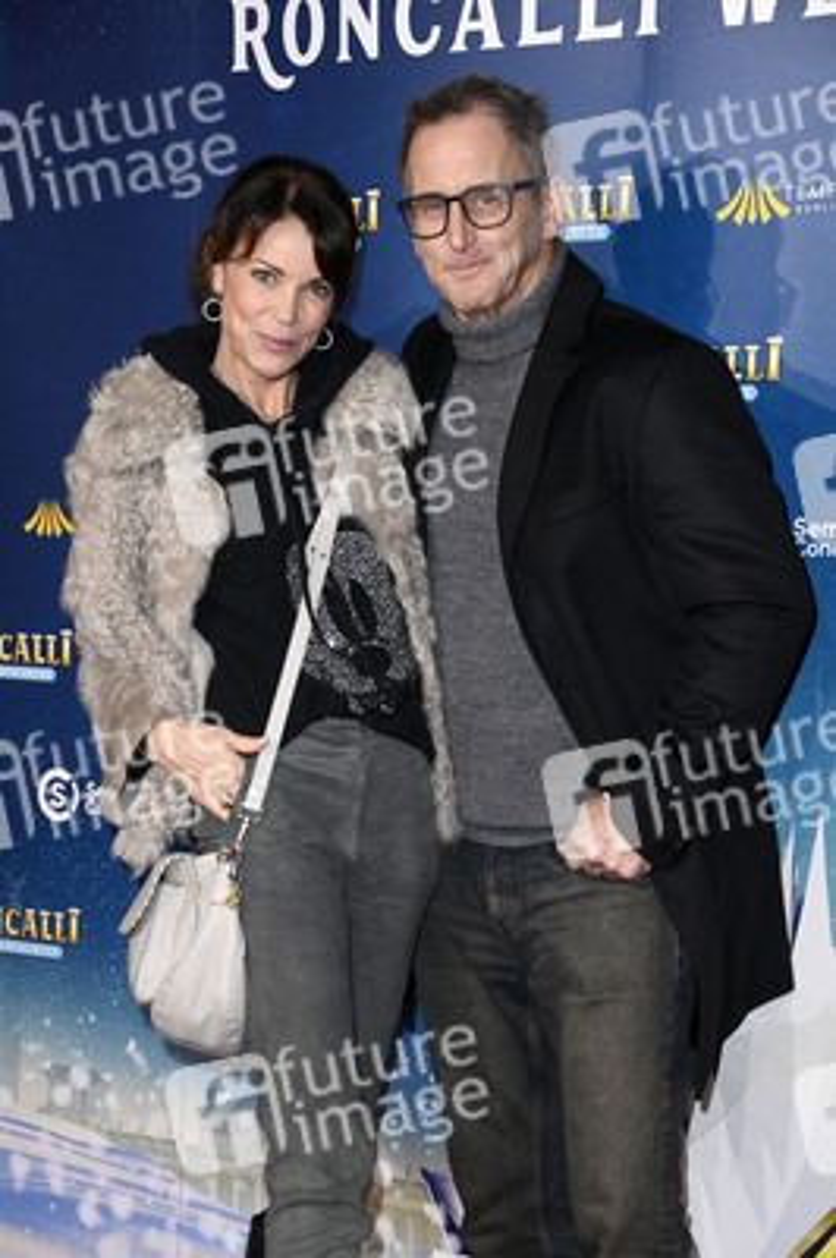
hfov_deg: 16.6
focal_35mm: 82
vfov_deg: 24.8
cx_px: 418
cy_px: 629
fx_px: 2861
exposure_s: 1/250
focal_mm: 82
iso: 1250
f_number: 5.6
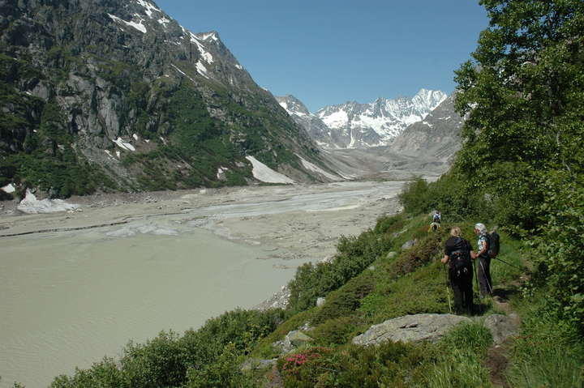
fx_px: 438
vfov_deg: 47.9
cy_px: 194
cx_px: 292
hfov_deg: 67.4
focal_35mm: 27
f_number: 10
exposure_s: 1/400
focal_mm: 18
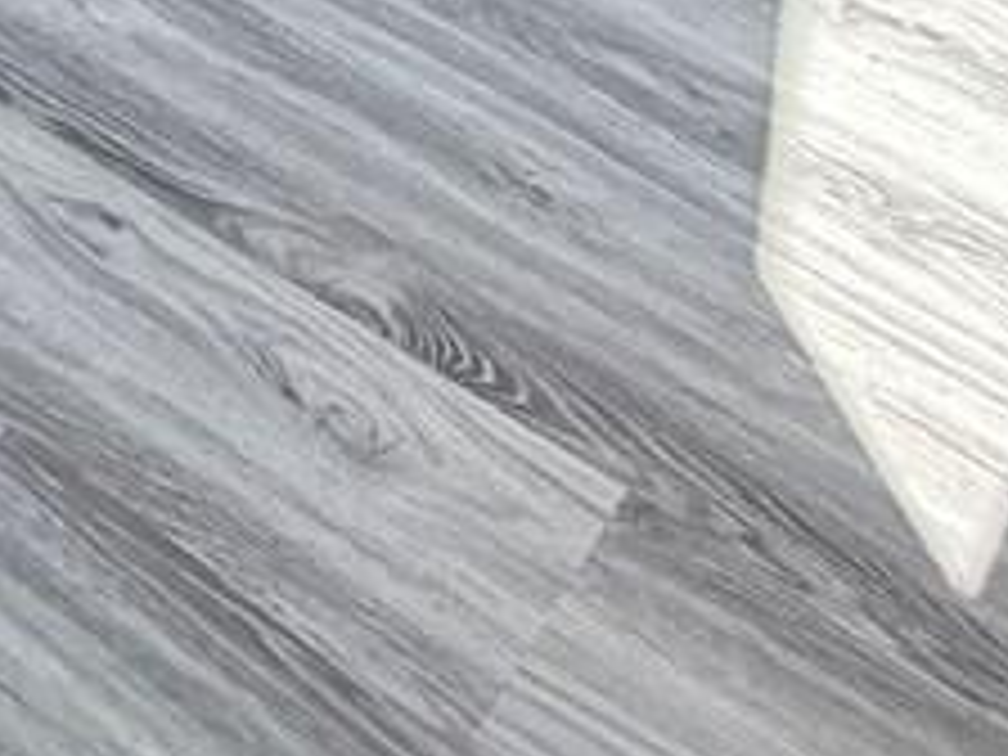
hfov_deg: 15.9
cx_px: -945
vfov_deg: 10.3
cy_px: -1562
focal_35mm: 100
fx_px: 2912
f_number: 2.2
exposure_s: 1/220
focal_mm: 2.22
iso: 64
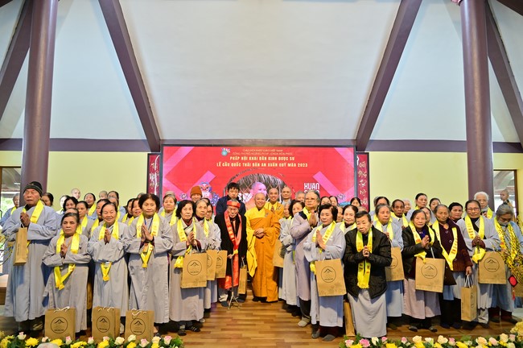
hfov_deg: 73.8
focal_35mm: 24
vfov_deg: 53.0
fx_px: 348
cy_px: 174
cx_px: 262
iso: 800
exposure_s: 1/100
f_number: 5.6
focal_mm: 24
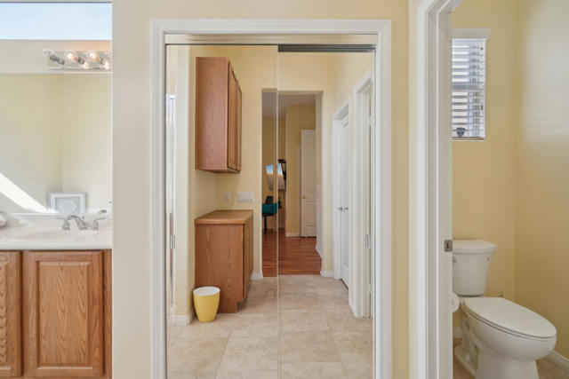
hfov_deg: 93.3
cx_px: 284
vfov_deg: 70.5
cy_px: 190
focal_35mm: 17
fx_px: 269
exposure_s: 1/30
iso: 400
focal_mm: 17
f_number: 8
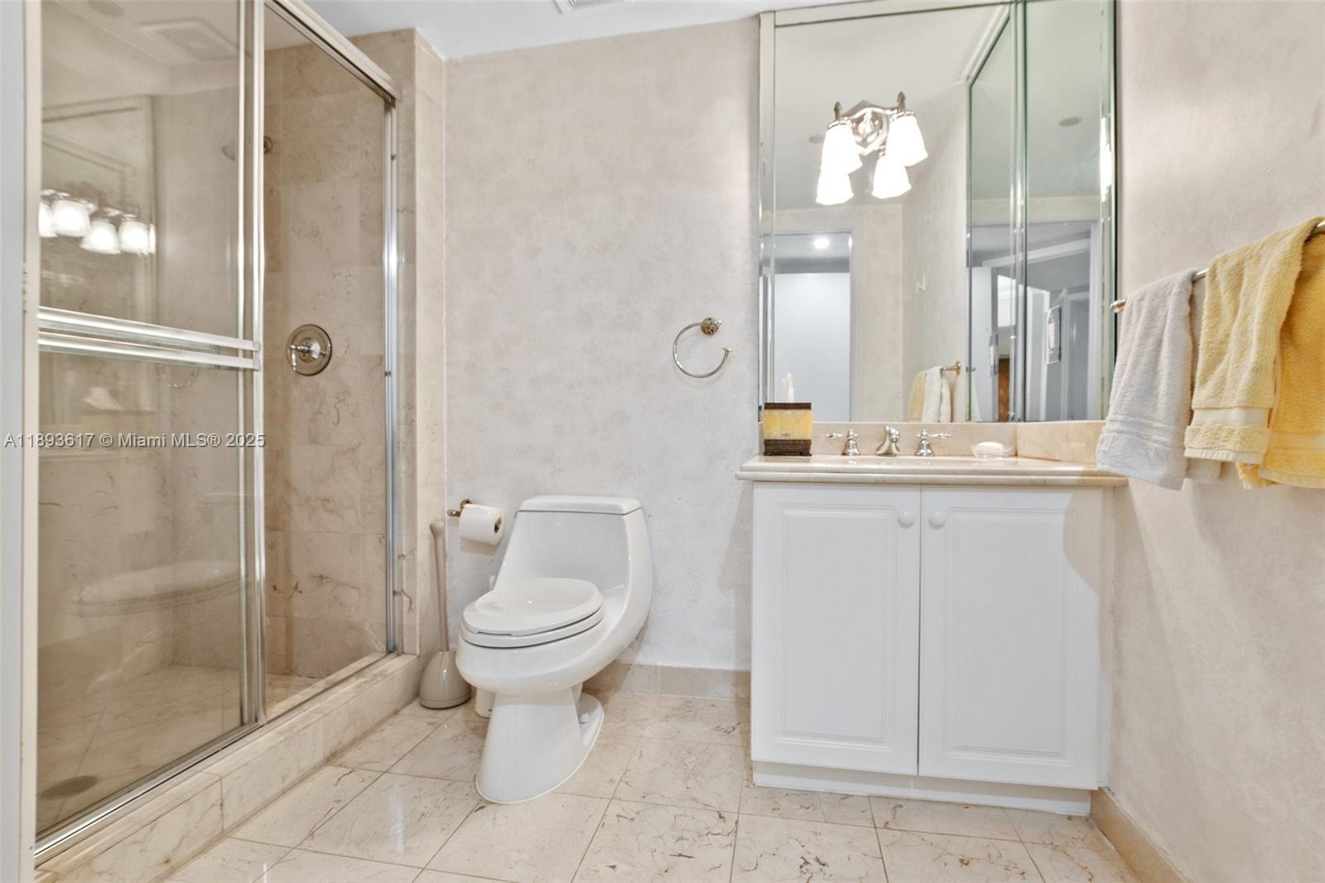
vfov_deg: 77.3
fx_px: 552
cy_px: 442
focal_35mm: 15
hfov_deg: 100.4
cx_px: 662
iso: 200
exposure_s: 1/4
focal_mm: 10
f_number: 8
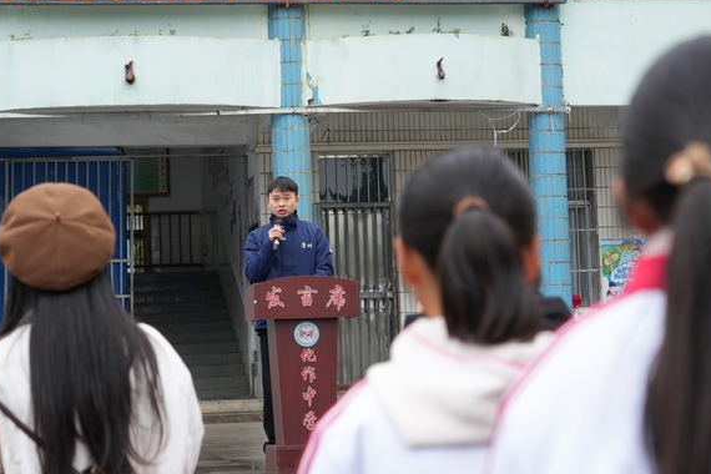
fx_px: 1995
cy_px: 208
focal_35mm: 101
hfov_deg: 20.2
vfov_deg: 13.5
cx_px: 289
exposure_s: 1/160
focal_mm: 72
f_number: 5.6
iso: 800
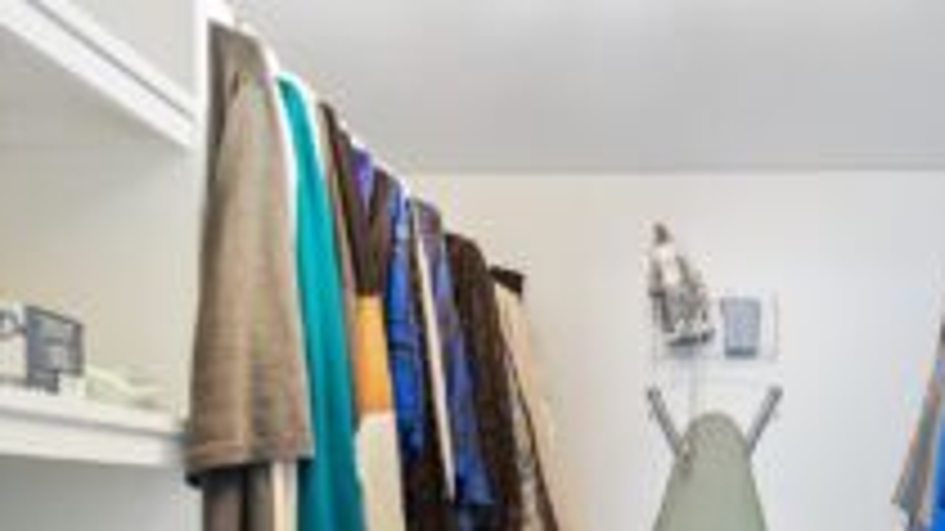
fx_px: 701
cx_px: 711
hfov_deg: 63.8
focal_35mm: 28
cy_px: 529
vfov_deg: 37.2
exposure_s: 1/1.25
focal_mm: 14
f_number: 8
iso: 200
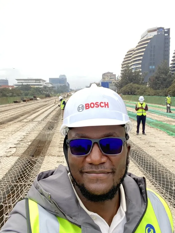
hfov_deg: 46.8
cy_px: 116
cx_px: 88
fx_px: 202
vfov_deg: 60.0
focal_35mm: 30
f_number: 2.2
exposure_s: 1/122
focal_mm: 2.71
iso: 25
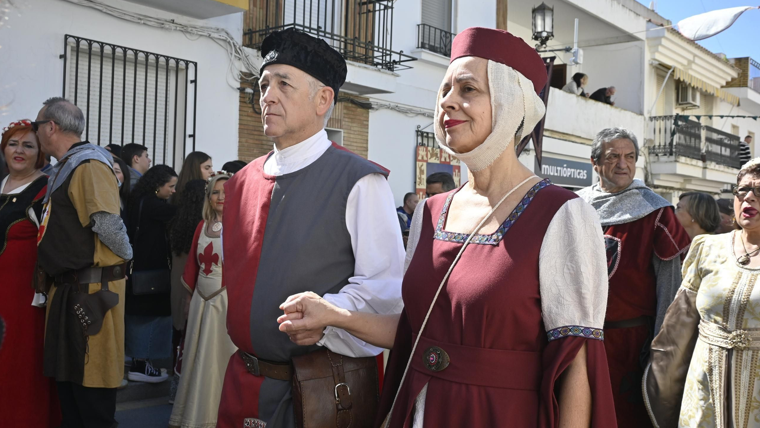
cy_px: 197
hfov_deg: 55.6
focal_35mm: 36
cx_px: 382
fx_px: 721
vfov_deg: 33.0
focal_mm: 22.5
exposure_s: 1/320
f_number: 6.3
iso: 160
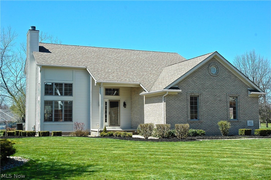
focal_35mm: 46
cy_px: 90
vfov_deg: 28.9
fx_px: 350
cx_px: 136
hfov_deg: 42.4
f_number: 9
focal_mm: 31
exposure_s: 1/320
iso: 200
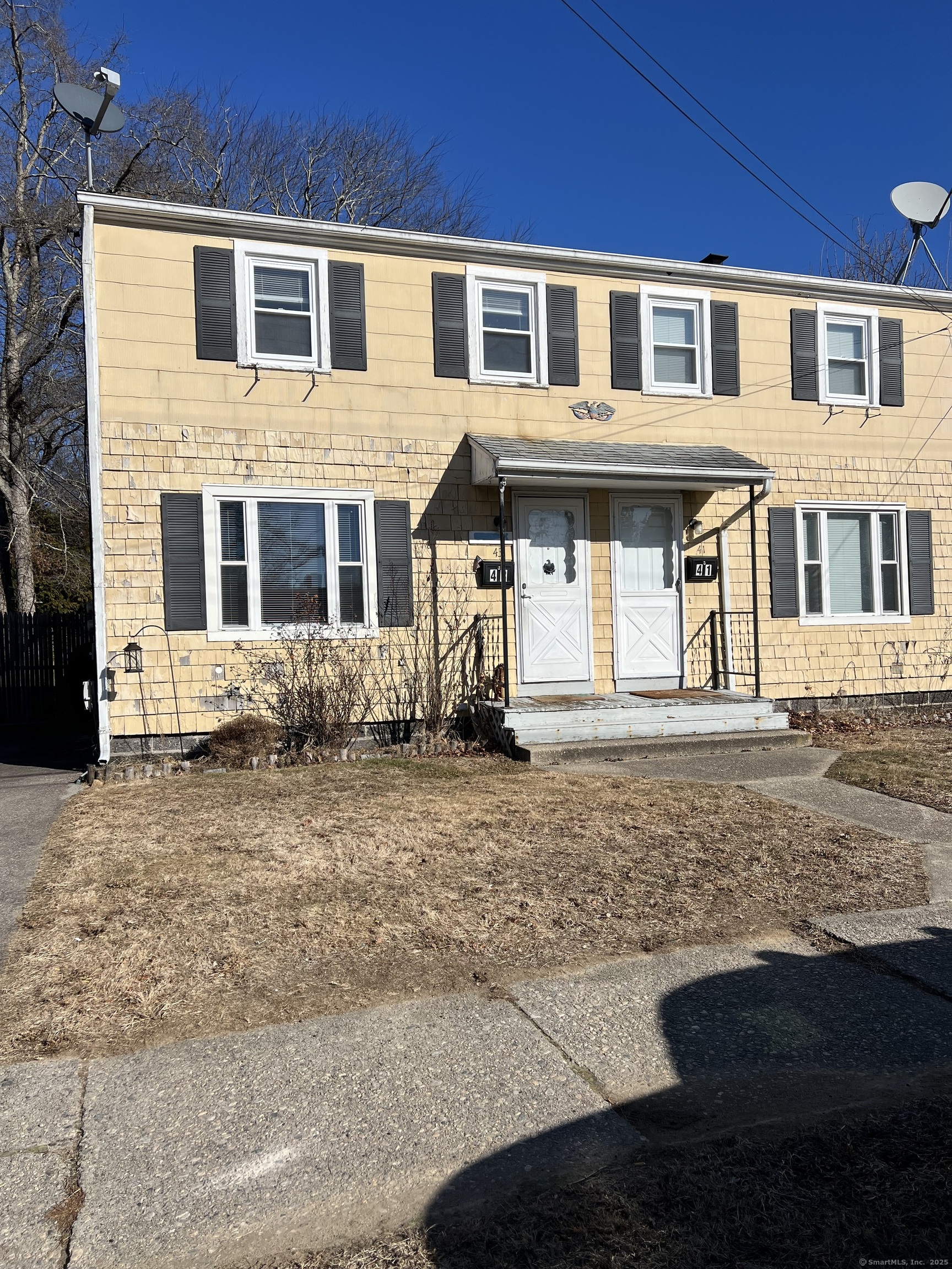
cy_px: 634
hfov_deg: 53.1
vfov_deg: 67.3
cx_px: 476
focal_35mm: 26
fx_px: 953
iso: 50
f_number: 1.5
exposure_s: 1/8000
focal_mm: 5.7
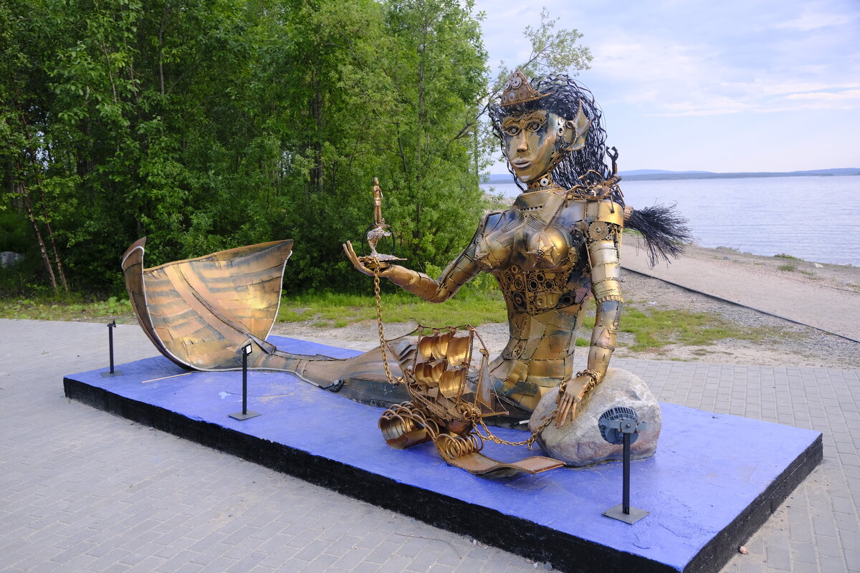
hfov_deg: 63.7
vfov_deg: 45.0
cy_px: 286
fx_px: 693
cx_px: 430
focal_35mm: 29
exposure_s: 1/300
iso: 800
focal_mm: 19.2
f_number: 4
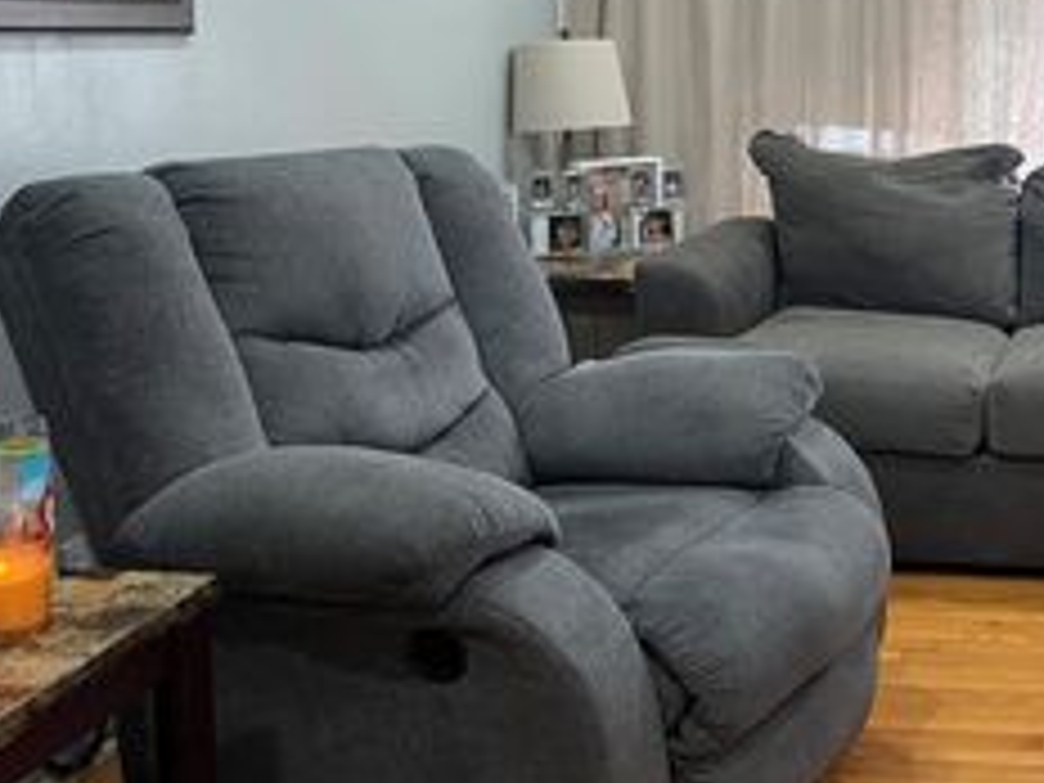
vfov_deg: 26.0
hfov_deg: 32.3
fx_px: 1689
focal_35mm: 56
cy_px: 272
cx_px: 981
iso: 320
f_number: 1.6
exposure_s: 1/60
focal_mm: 4.2
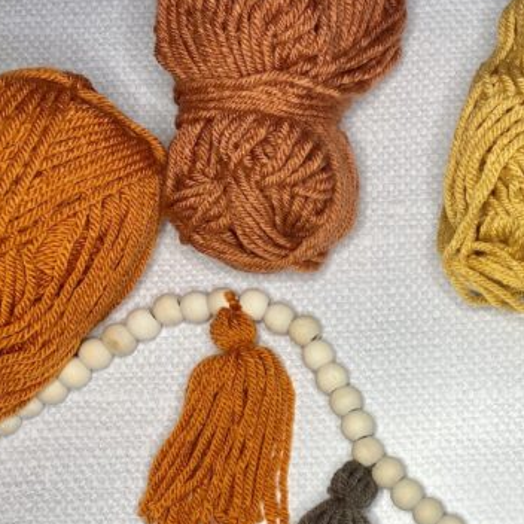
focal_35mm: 47
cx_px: 467
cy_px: 389
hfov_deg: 34.2
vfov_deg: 35.3
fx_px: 805
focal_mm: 4.25
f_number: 1.8
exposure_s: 1/131
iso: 32
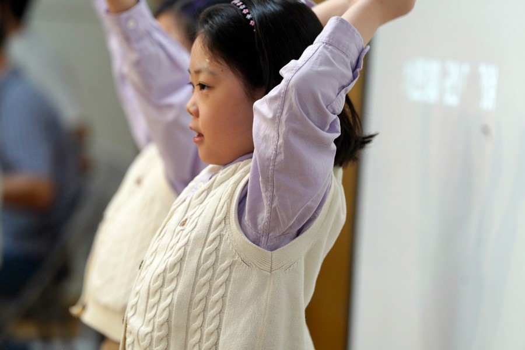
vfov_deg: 6.9
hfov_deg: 10.3
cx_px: 262
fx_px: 2916
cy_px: 175
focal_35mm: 200
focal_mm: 200
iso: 800
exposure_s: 1/250
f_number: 4
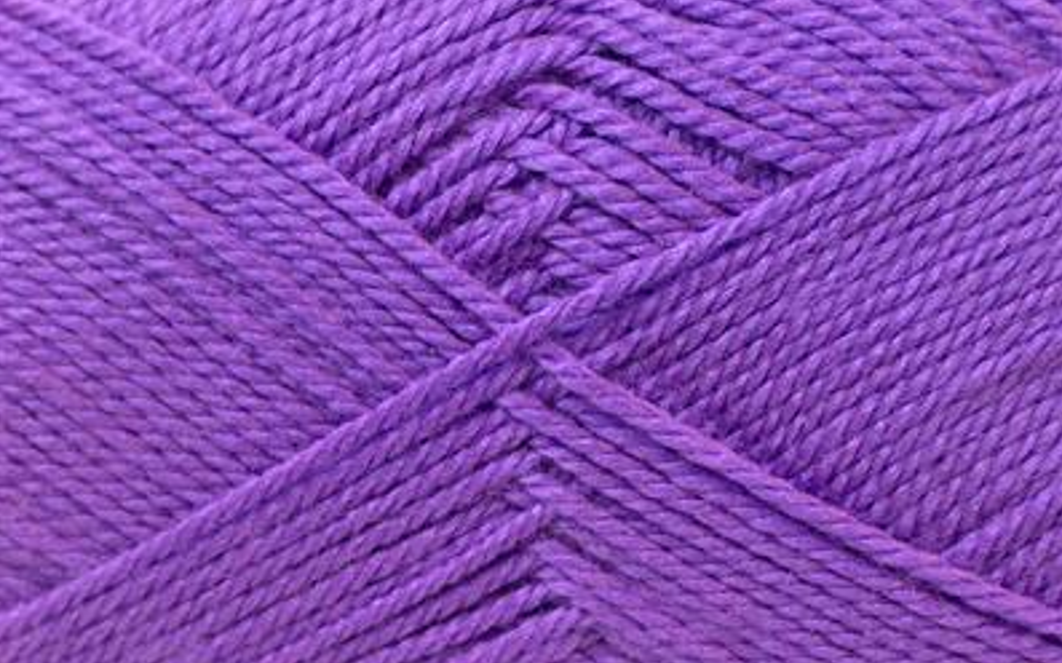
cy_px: 341
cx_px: 532
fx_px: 3588
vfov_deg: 10.6
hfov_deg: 16.8
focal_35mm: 124
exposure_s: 1/12.2
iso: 200
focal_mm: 23.76
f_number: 3
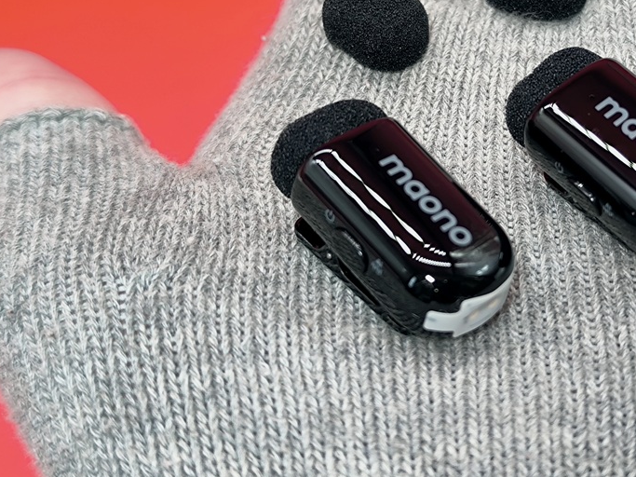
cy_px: 130
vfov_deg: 21.2
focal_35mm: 69
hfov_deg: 27.8
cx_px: 467
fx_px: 1268
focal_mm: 6.14
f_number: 1.65
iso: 500
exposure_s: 1/50
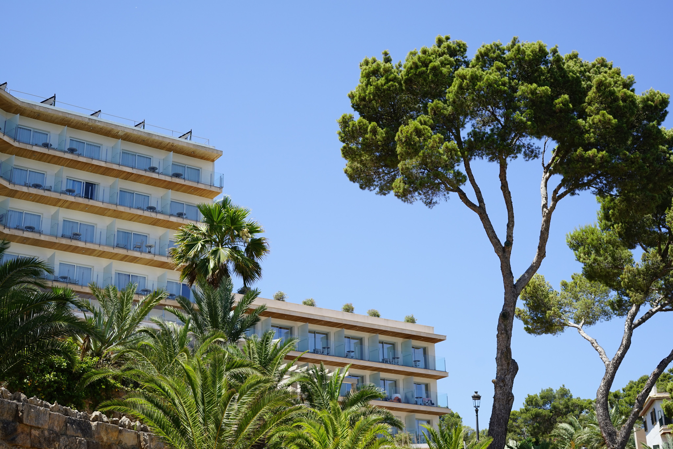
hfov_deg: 39.6
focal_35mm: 50
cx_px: 336
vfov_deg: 27.0
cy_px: 224
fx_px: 935
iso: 100
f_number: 5.6
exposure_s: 1/320
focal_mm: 50
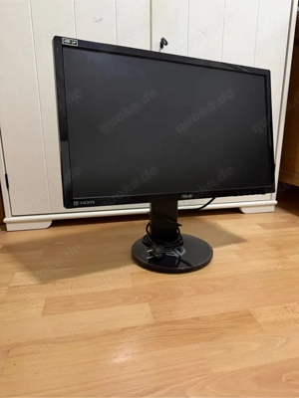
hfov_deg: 56.8
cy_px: 199
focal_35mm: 24
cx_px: 150
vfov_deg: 71.6
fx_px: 276
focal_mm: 6.76
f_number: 1.78
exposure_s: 1/33
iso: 800
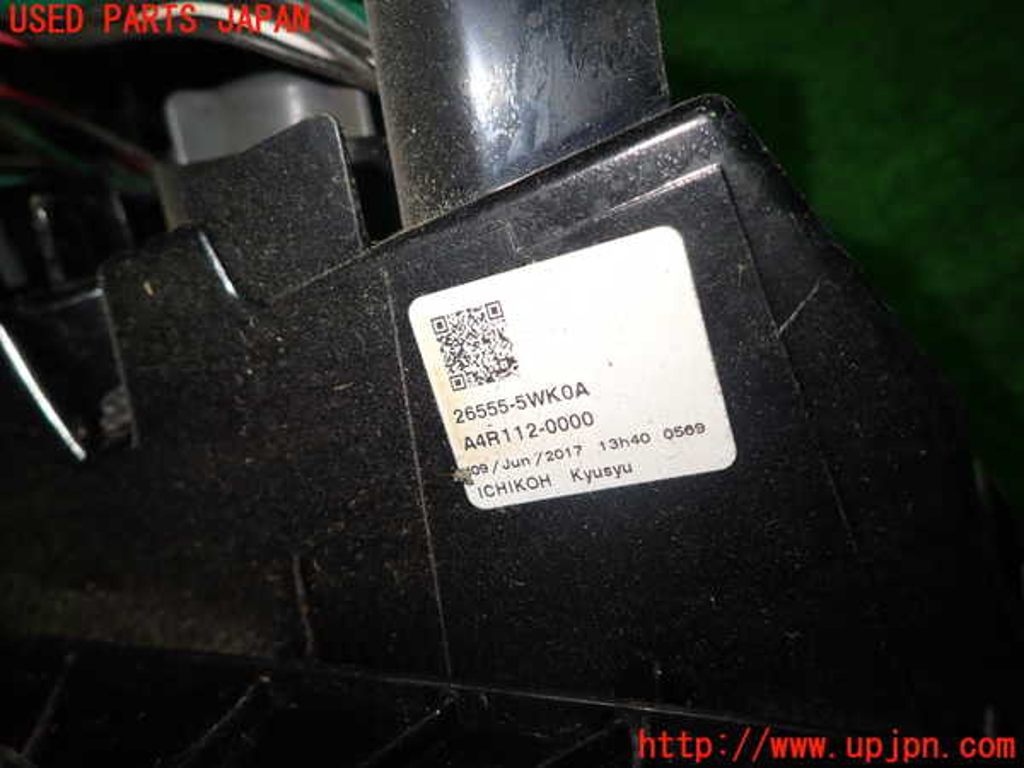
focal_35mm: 25
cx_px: 512
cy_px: 384
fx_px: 740
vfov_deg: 54.9
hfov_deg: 69.4
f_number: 2
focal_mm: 4.5
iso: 125
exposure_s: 1/60
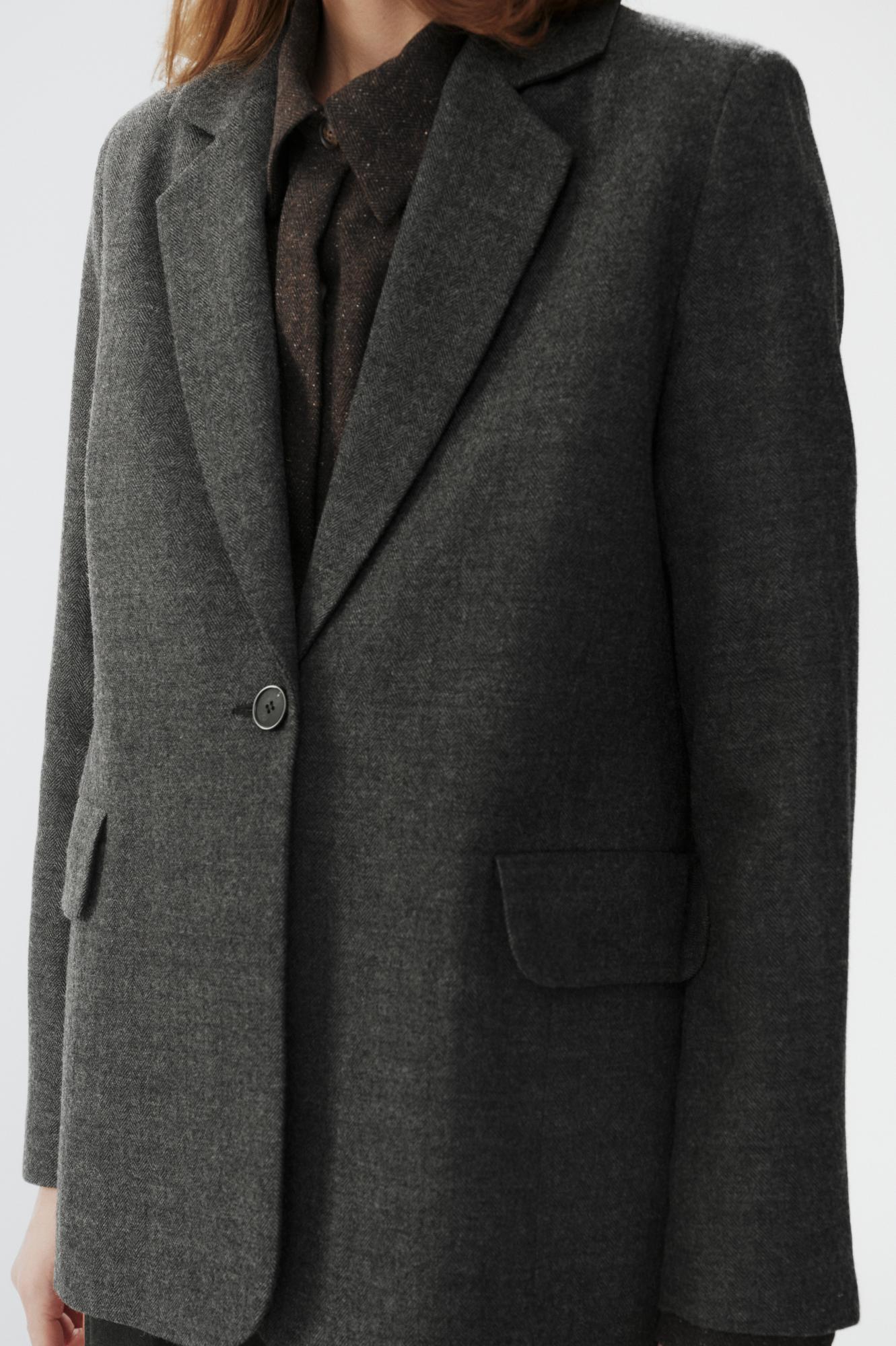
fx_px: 2243
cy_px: 673
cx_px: 448
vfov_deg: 33.4
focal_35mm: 60
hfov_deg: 22.6
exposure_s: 1/160
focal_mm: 60
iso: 320
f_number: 6.3
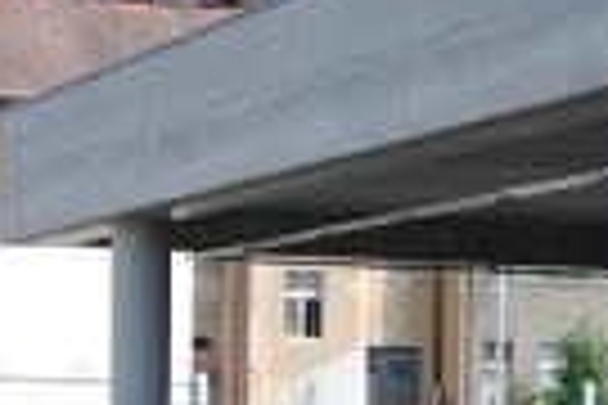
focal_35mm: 187
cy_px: 508
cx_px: 279
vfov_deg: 7.3
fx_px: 3158
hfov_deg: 11.0
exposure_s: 1/800
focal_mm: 42
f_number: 5.3
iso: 200
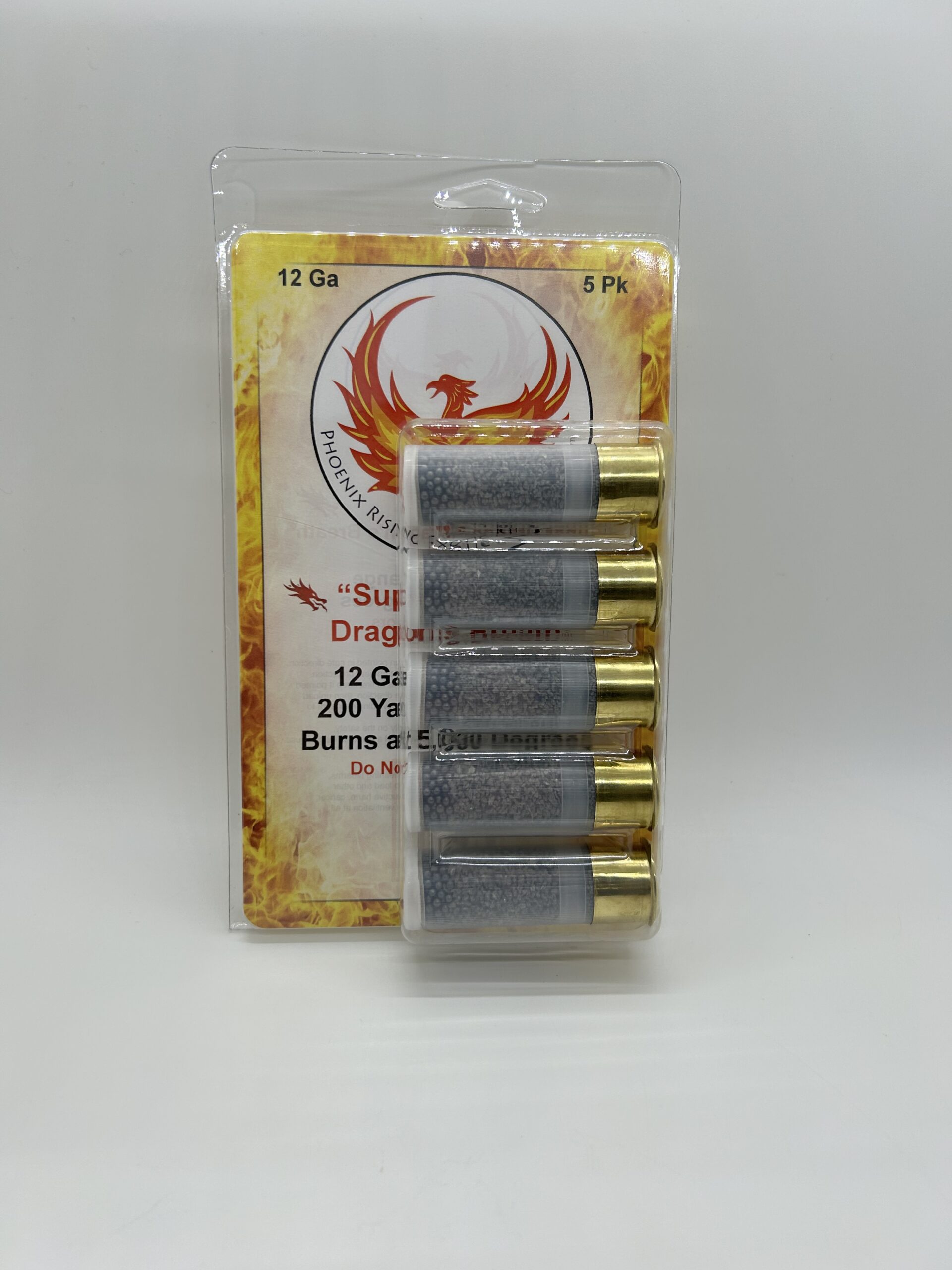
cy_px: 635
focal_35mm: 26
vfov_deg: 67.3
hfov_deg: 53.1
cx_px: 476
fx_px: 953
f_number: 1.5
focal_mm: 5.7
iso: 50
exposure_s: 1/397
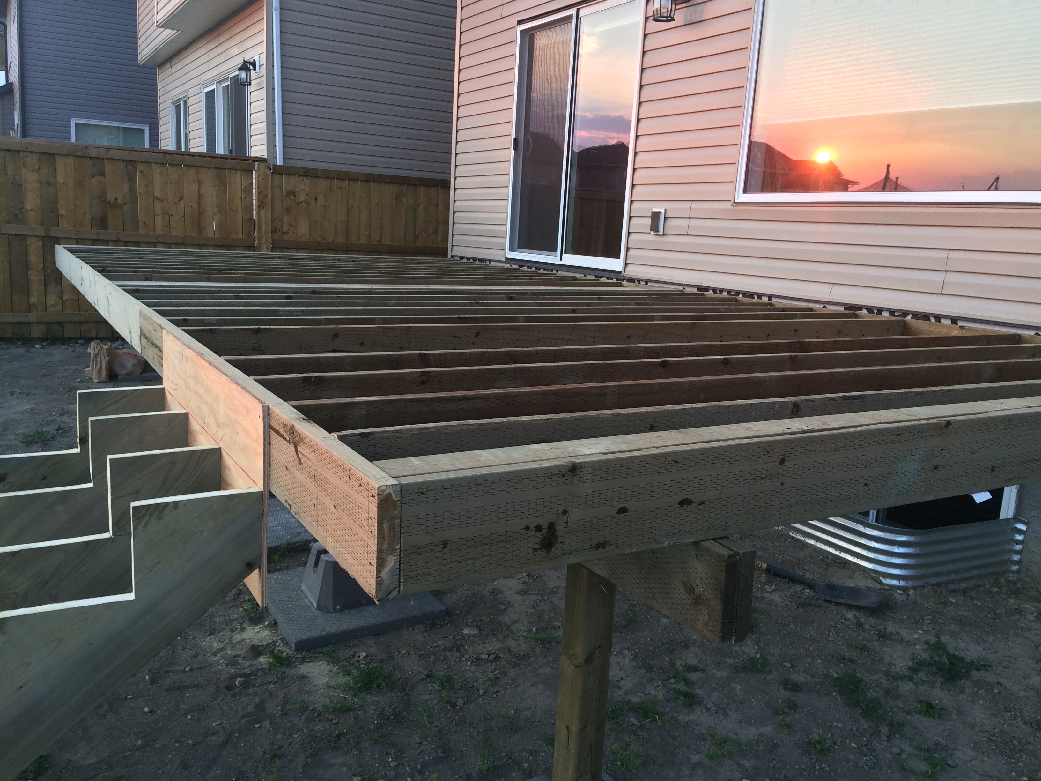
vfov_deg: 48.2
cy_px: 390
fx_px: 872
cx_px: 520
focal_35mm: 29
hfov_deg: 61.7
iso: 40
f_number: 2.2
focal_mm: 4.15
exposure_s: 1/120
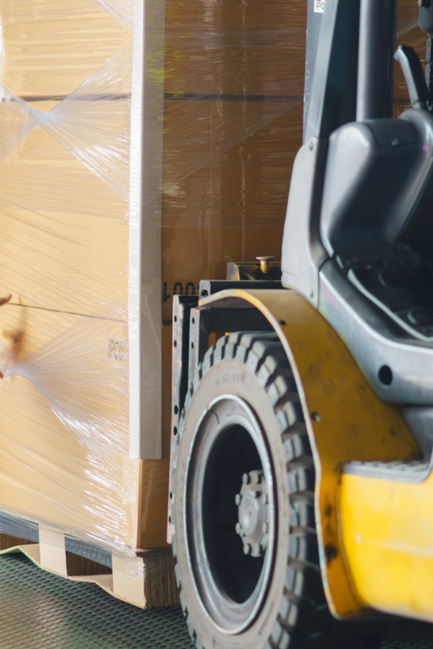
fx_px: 4116
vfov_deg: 9.0
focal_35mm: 228
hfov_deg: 6.0
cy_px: 247
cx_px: 106
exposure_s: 1/320
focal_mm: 85
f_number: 1.4
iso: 200
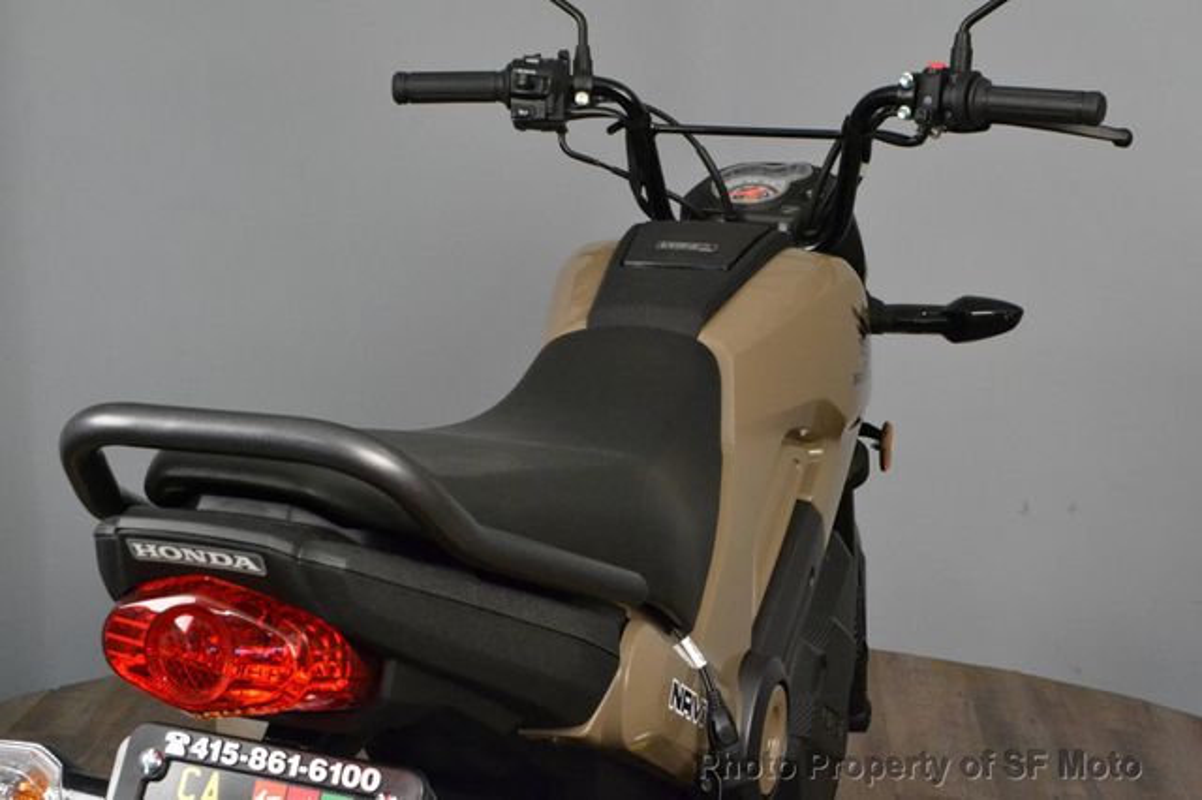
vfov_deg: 26.5
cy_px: 400
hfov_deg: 38.9
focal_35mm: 51
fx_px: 1702
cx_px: 601
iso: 3200
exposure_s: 1/60
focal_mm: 34
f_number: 11
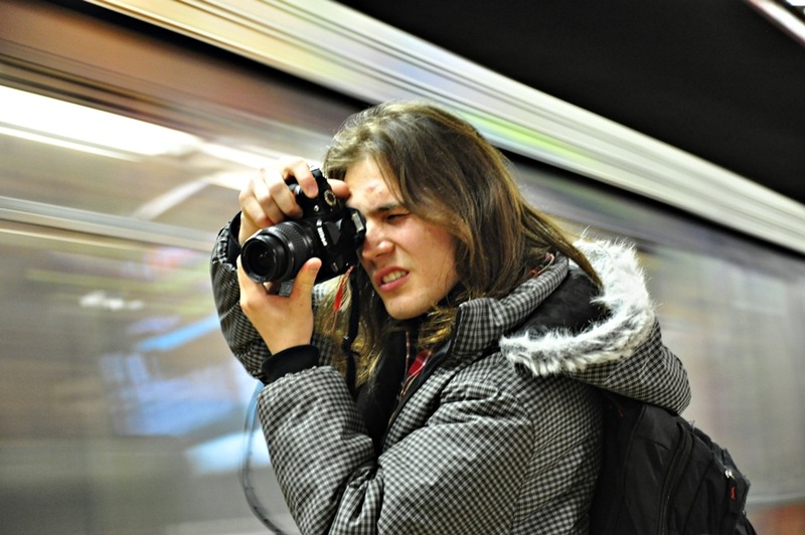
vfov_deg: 11.4
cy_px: 268
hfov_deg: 17.1
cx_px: 402
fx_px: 2681
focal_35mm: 120
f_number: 5.6
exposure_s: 1/6
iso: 1600
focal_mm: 80
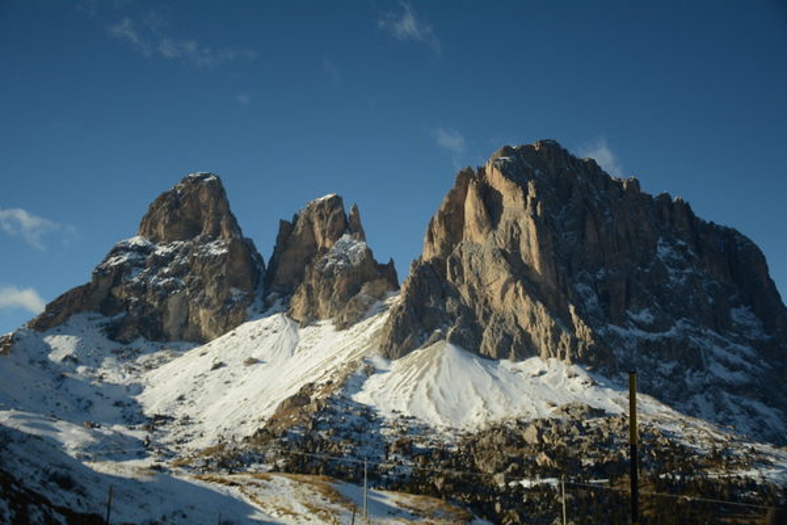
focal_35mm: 36
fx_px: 787
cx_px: 394
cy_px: 262
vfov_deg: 36.9
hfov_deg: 53.1
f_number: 3.8
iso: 320
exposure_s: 1/3200
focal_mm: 24
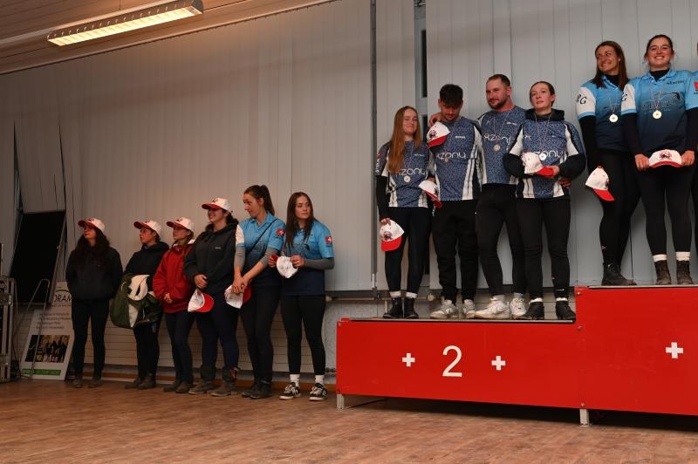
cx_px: 349
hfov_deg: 48.5
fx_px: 775
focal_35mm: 40
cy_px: 232
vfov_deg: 33.3
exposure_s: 1/60
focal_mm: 40
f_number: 7.1
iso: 800
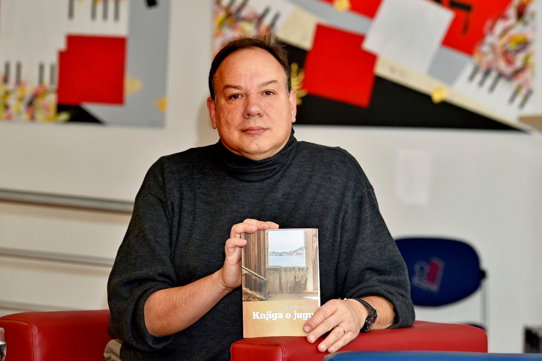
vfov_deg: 12.4
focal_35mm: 110
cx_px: 271
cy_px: 180
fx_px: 1655
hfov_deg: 18.6
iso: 800
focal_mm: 110
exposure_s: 1/250
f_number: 4
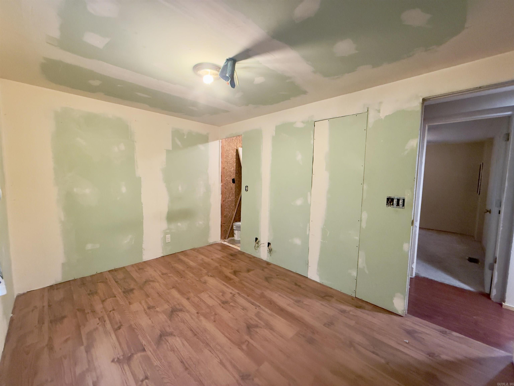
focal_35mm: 14
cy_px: 193
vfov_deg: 85.7
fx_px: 208
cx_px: 257
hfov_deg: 102.1
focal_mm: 2.22
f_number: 2.2
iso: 500
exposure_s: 1/60
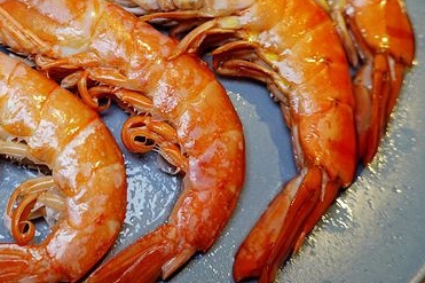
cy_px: 53
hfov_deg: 45.6
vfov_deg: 31.0
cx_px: 137
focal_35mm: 42
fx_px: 496
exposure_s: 1/50
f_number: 2.8
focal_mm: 9
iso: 125
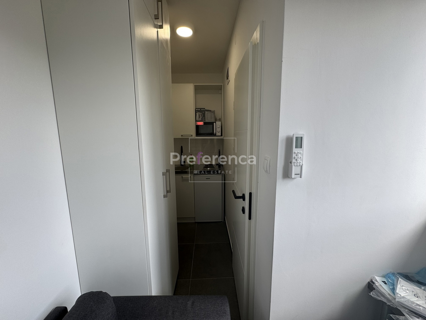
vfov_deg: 85.7
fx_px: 172
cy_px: 160
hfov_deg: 102.1
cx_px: 213
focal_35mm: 14
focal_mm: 2.22
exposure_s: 1/131
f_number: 2.2
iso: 40
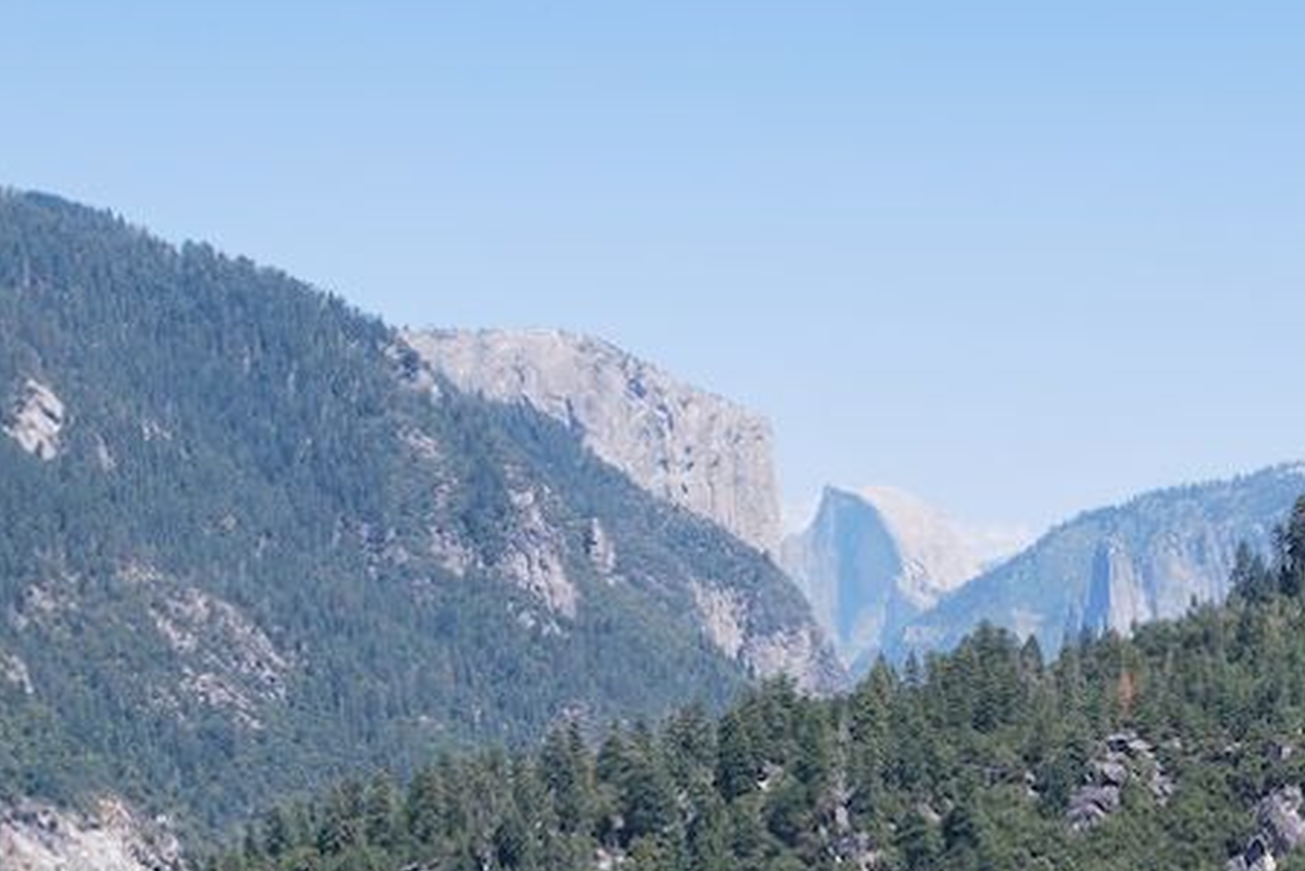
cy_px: 513
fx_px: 4341
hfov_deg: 17.0
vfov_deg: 11.5
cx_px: 891
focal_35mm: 120
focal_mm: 55
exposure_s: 1/250
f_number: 10
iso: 200
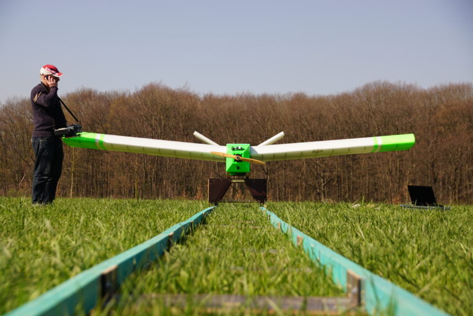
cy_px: 158
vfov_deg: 12.2
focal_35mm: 112
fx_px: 1478
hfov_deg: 18.2
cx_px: 236
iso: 100
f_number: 8
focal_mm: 75
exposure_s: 1/250
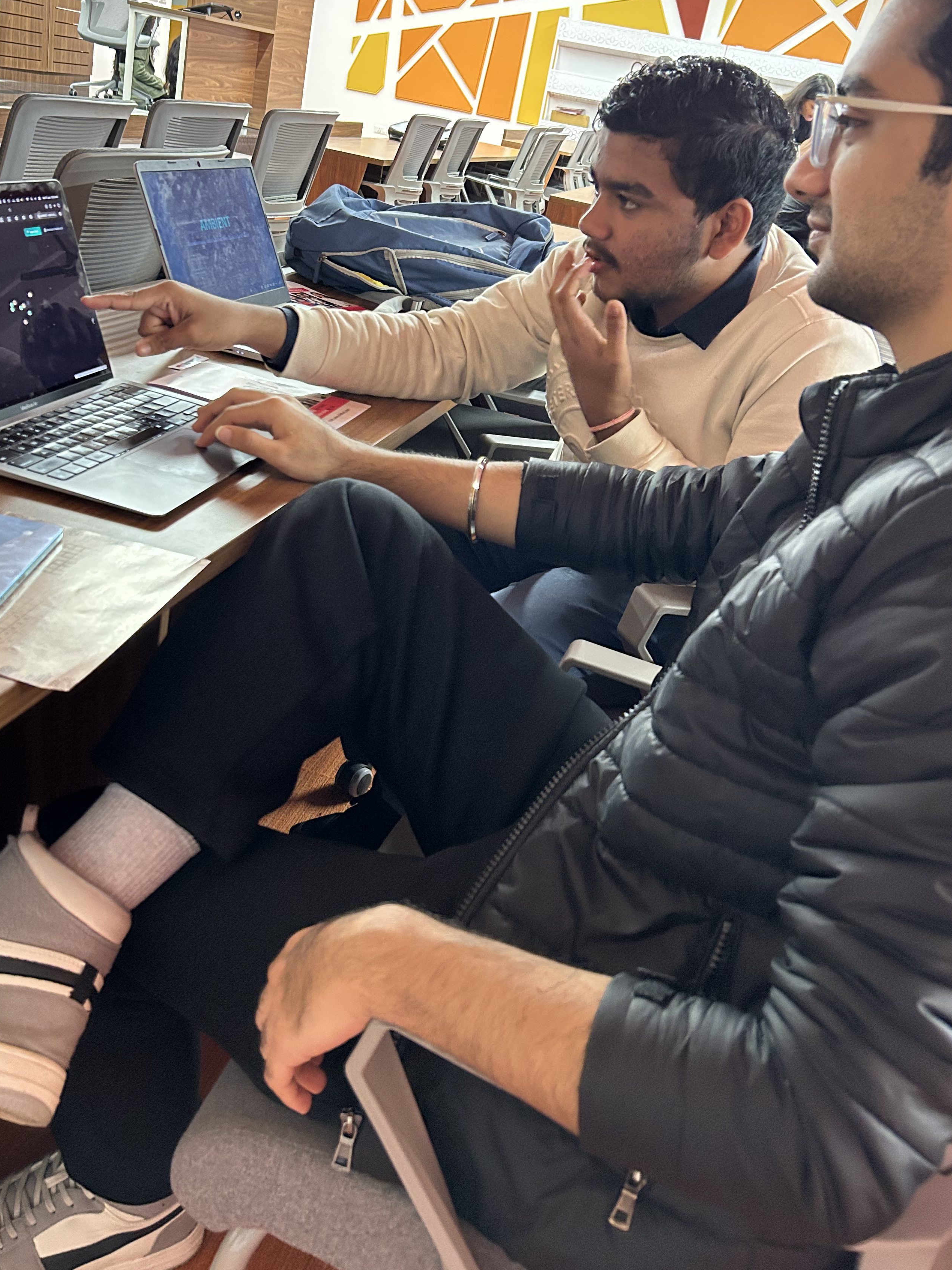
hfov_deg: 45.4
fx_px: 1137
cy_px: 519
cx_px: 419
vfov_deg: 58.0
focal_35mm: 31
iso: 500
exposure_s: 1/50
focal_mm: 5.7
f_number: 1.5
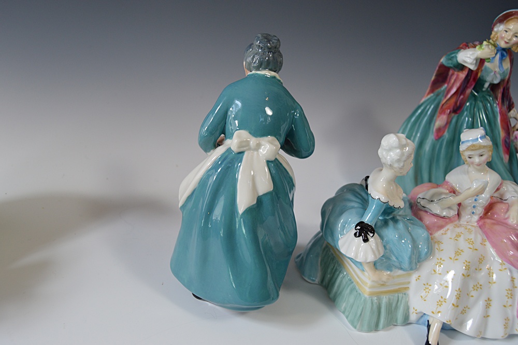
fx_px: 431
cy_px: 172
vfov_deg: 43.5
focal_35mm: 30
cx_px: 259
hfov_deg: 62.0
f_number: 5.6
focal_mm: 20
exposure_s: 1/125
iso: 400
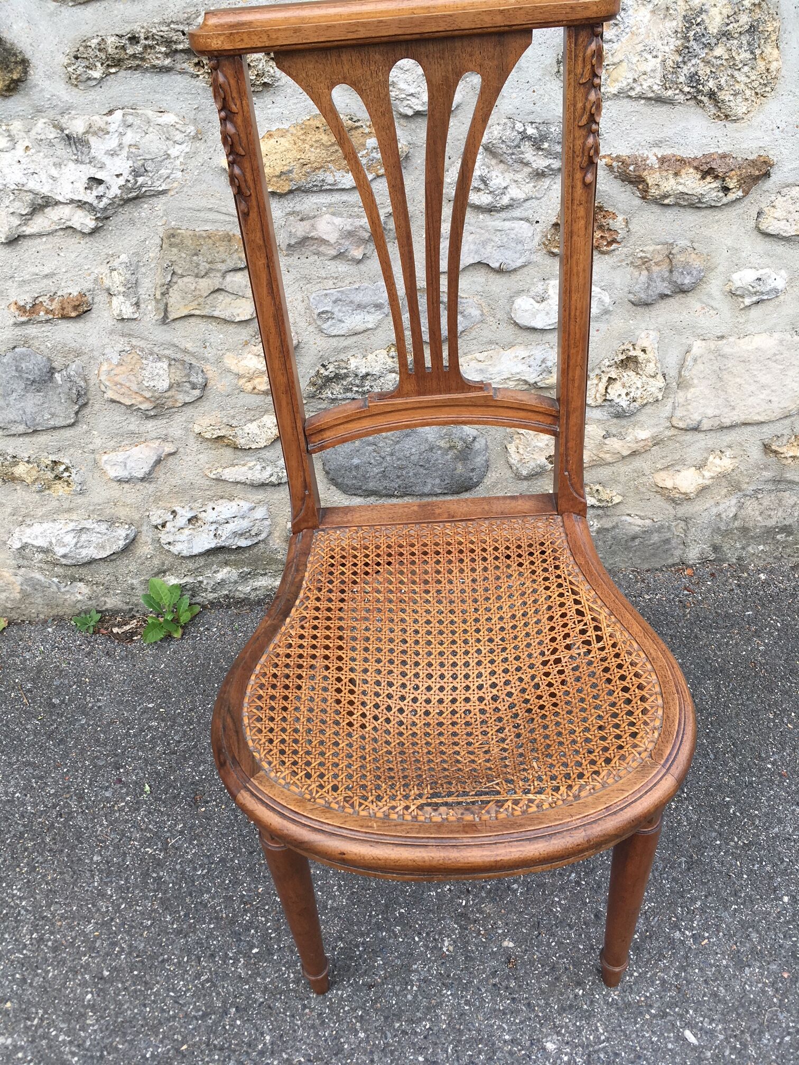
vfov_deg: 61.7
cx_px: 400
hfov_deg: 48.2
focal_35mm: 29
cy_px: 532
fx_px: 892
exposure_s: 1/247
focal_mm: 4.15
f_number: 2.2
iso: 25
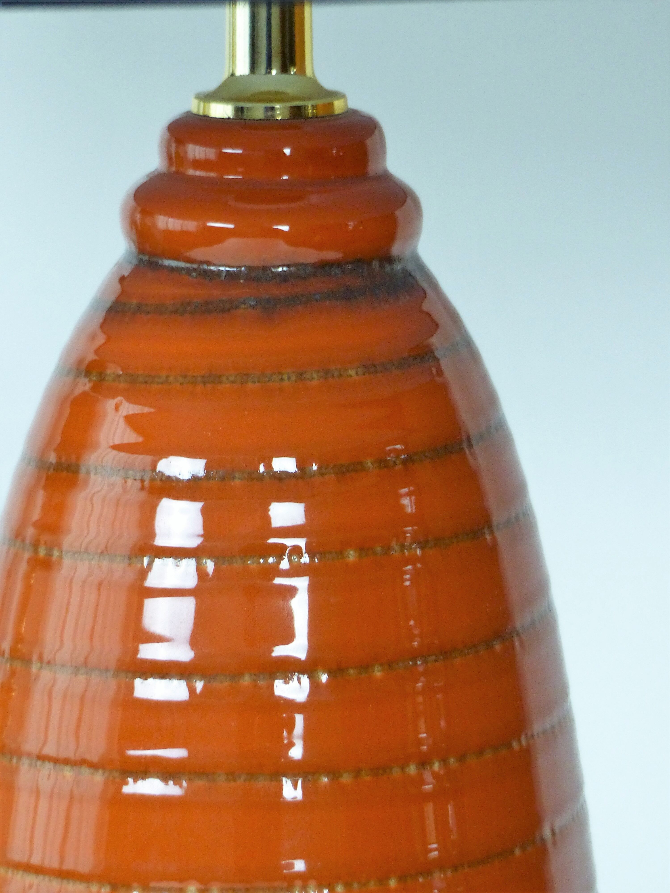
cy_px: 446
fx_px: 6168
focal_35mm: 239
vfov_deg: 8.3
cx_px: 335
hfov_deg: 6.2
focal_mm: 39.1
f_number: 2.8
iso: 400
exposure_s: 1/50
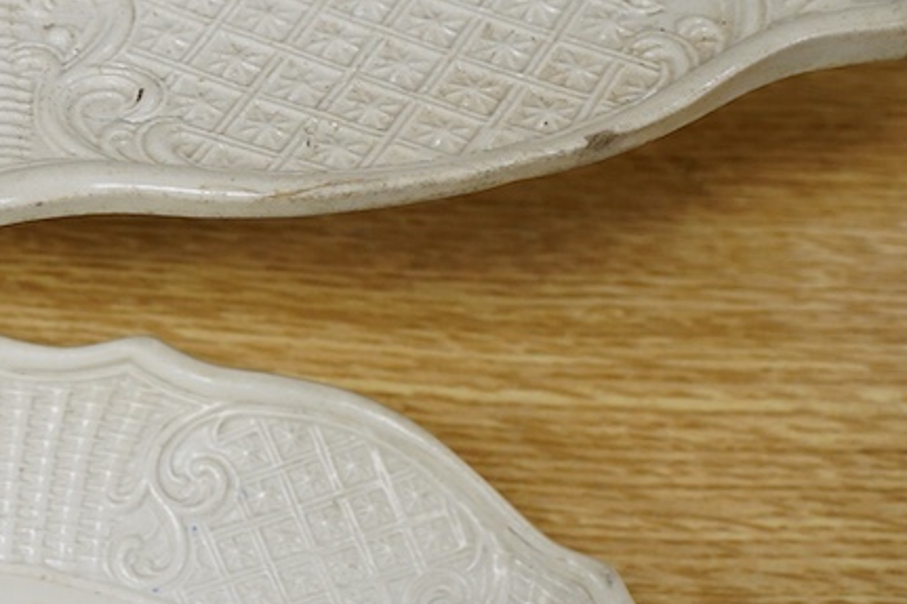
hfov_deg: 21.0
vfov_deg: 14.5
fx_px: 2367
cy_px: 154
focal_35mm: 94
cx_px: -2
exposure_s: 1/125
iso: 1250
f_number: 9
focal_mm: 30
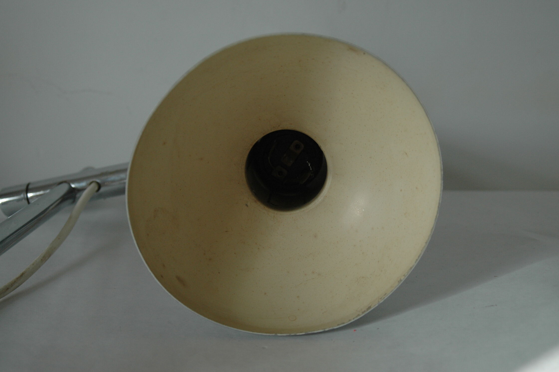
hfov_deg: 38.9
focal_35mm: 51
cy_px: 186
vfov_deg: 26.4
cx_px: 280
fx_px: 791
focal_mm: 34
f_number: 4.5
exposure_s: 1/80
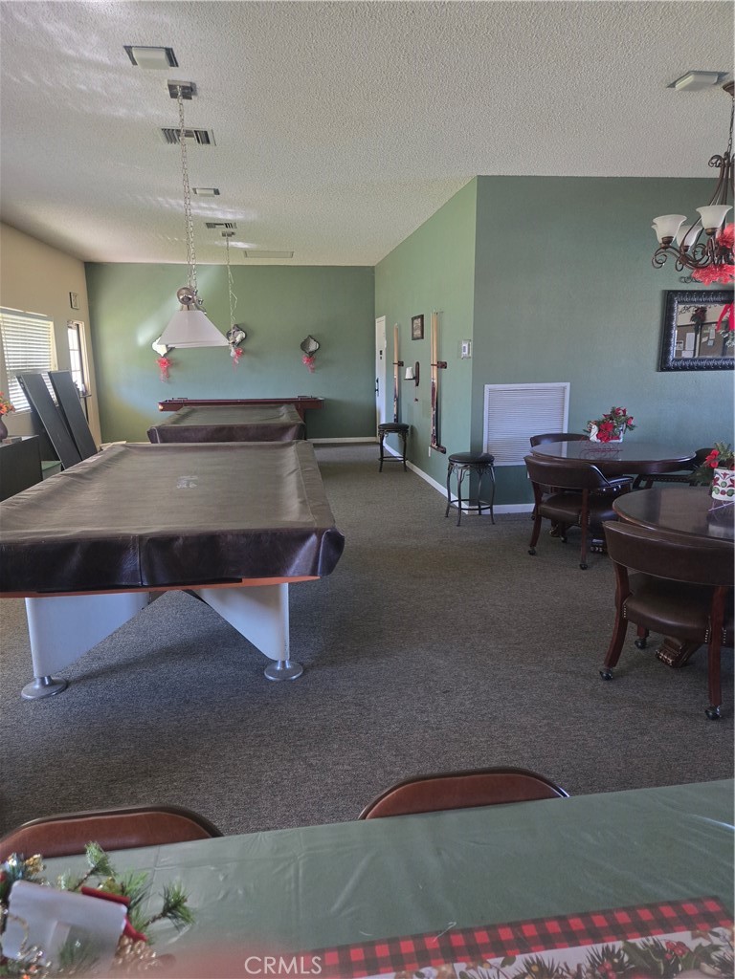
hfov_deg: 58.9
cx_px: 368
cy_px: 490
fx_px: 651
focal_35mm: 23
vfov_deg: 73.9
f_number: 1.8
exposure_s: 1/120
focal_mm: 5.4
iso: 400
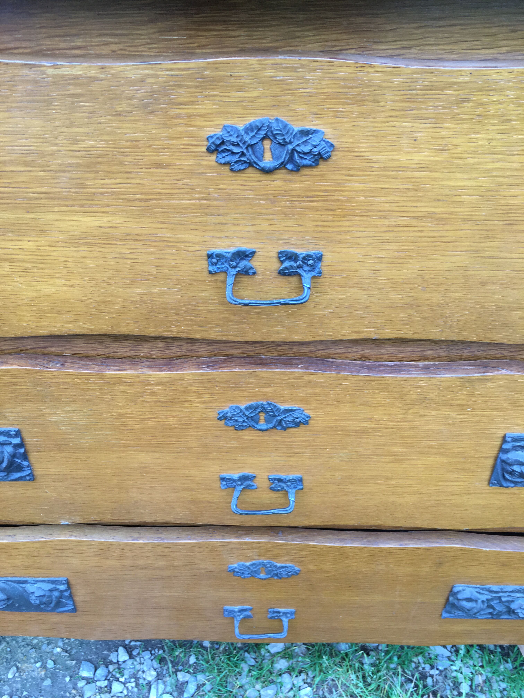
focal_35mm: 29
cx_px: 262
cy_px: 349
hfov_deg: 48.2
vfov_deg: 61.7
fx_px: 585
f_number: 2.2
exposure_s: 1/100
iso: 40
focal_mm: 4.15
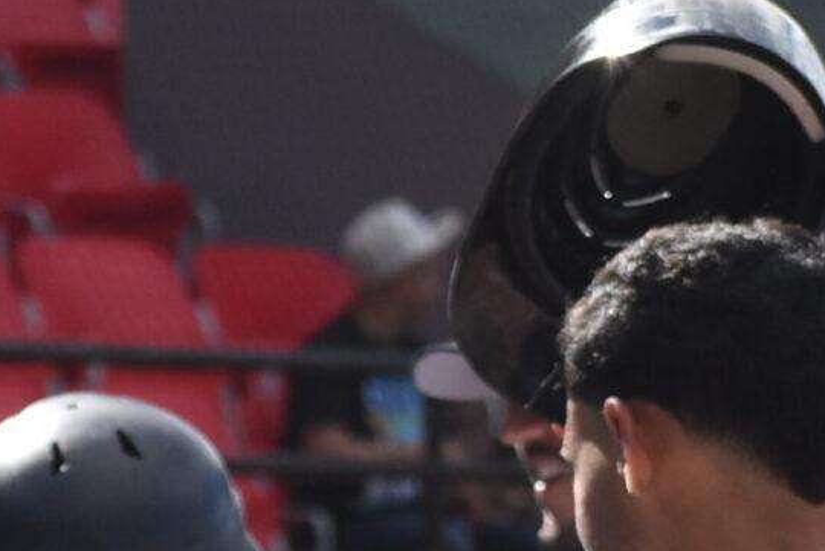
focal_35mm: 569
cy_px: 1007
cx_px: -785
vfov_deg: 2.4
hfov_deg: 3.6
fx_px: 13050
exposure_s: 1/1600
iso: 400
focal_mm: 80
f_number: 6.3
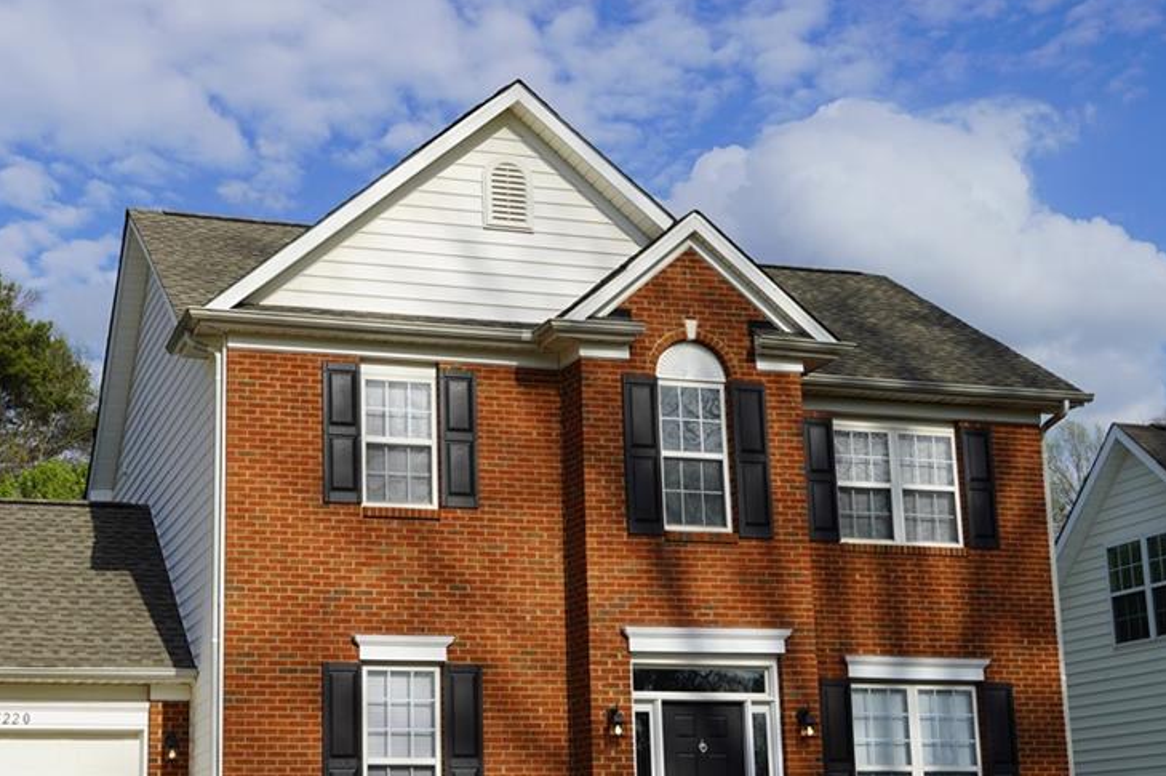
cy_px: 464
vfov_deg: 22.9
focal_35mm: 59
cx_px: 432
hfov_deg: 33.8
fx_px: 1910
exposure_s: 1/1000
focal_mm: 28
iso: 100
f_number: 5
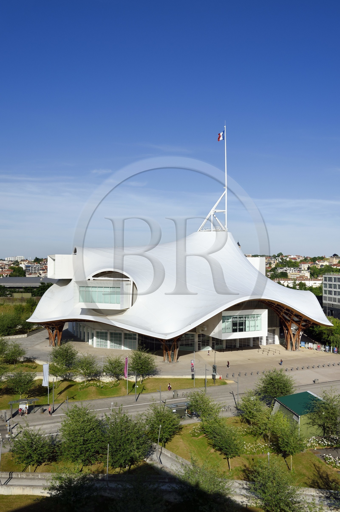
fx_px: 440
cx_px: 170
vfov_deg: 60.3
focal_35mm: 31
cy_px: 256
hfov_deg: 42.3
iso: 200
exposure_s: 1/320
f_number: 16
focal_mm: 31
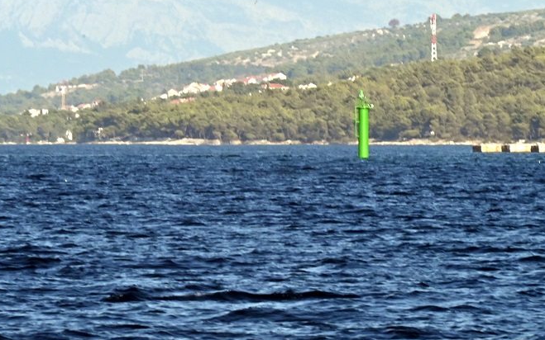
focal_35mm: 696
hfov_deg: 3.0
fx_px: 10339
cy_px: 8
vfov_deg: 1.9
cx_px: 282
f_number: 29
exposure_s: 1/320
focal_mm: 300
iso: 900
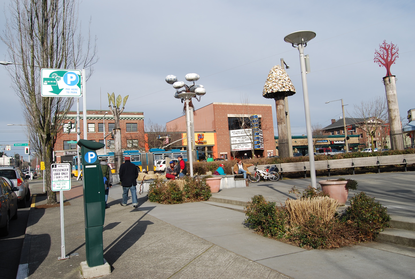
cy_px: 140
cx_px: 208
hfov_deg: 67.3
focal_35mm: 27
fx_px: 312
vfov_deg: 48.1
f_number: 8
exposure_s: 1/250
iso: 100
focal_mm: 18
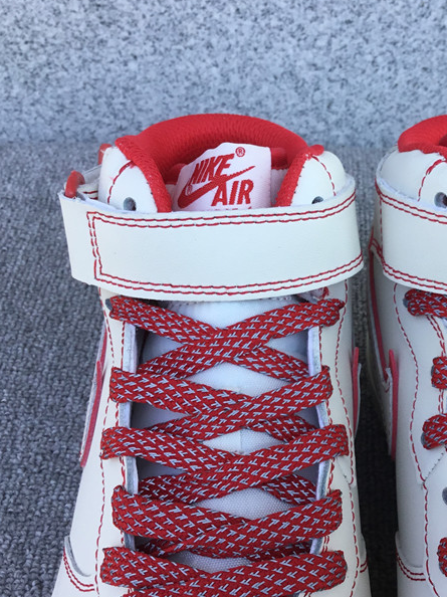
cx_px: 361
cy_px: 308
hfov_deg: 30.1
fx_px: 810
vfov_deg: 40.4
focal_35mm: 47
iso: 25
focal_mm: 3.3
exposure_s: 1/394
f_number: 2.4
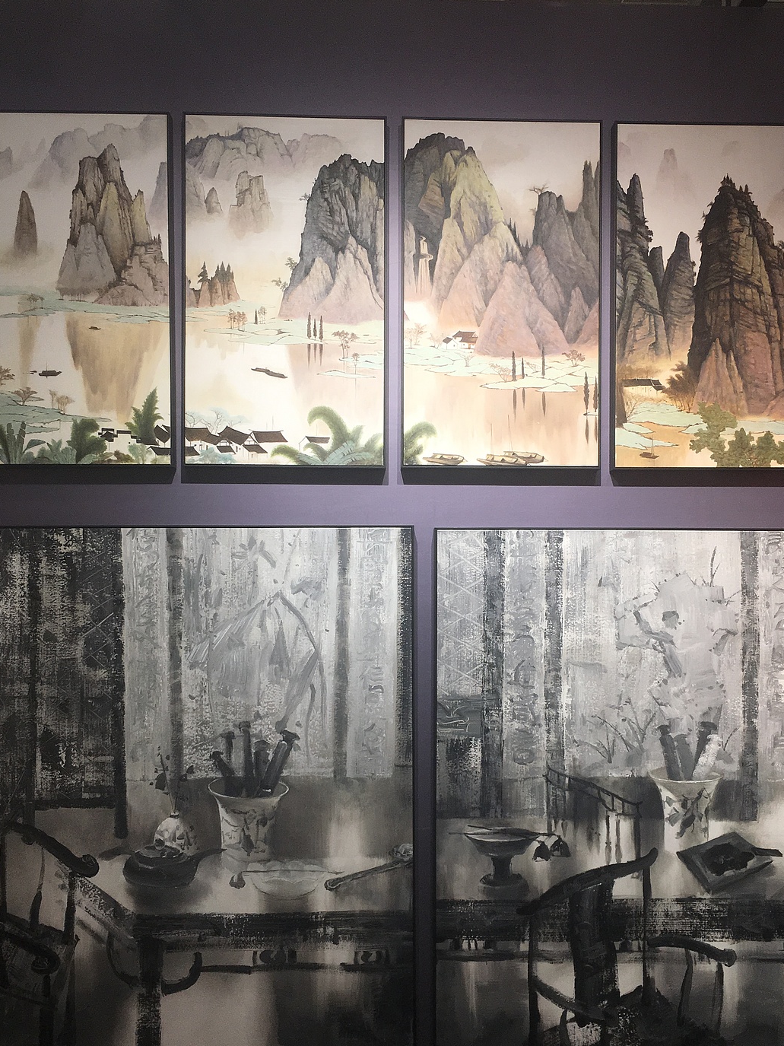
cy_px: 575
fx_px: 1087
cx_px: 411
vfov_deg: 51.3
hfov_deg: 39.6
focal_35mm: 36
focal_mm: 4.15
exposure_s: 1/100
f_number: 2.2
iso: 32
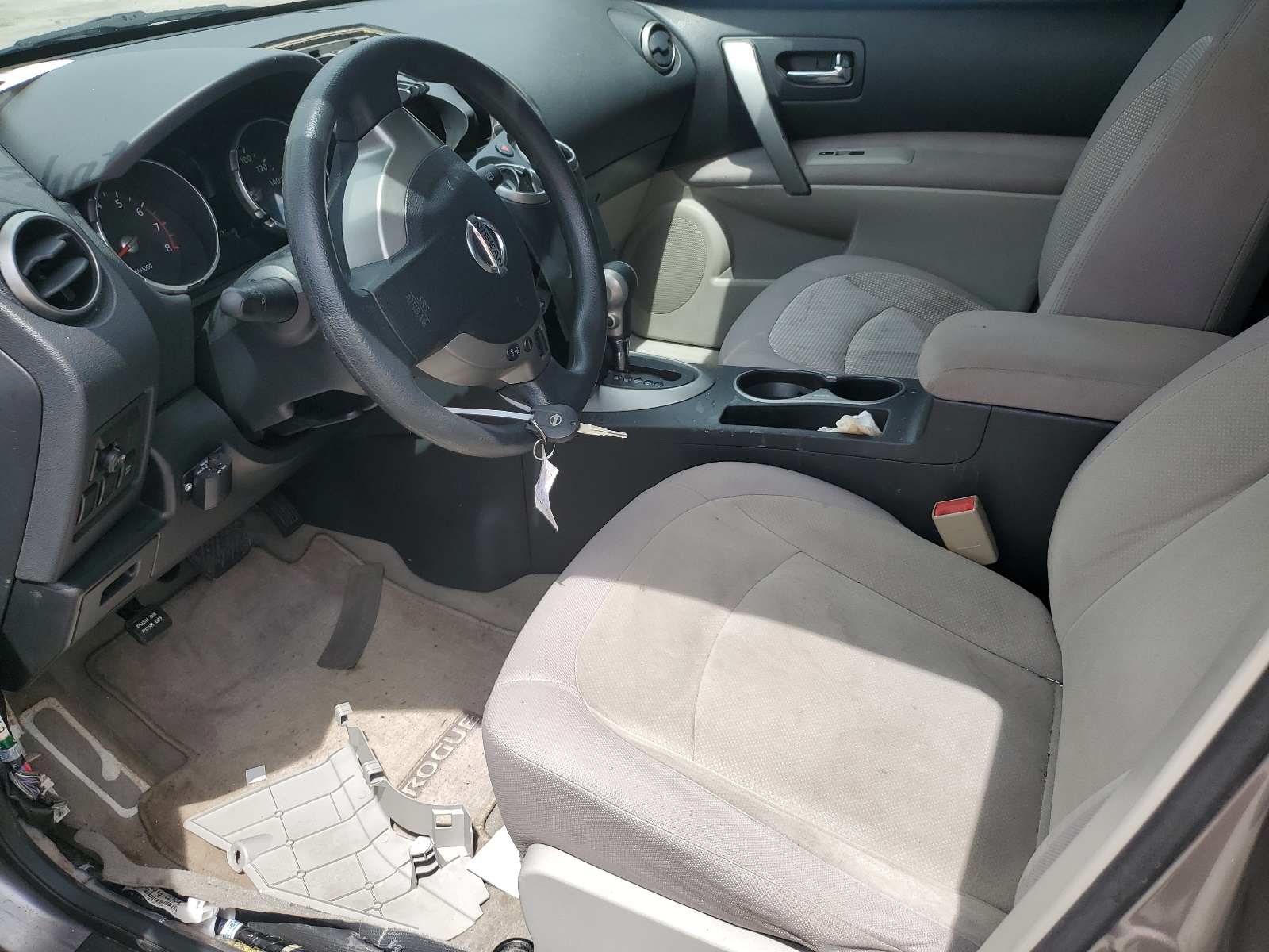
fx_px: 953
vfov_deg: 53.1
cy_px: 476
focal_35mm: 26
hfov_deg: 67.3
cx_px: 634
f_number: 1.5
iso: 50
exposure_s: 1/1429
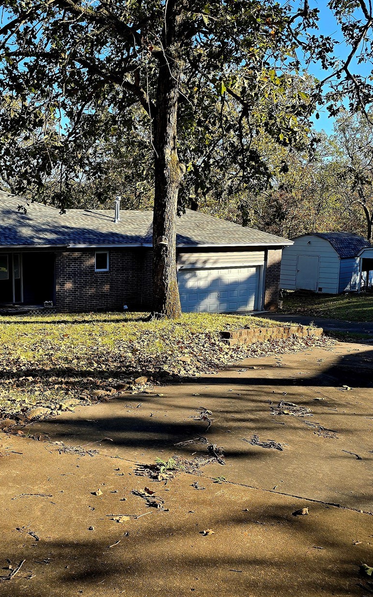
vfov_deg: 51.5
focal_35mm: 38
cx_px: 104
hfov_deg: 33.1
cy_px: 324
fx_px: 618
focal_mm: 6.3
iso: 12
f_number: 1.7
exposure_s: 1/278
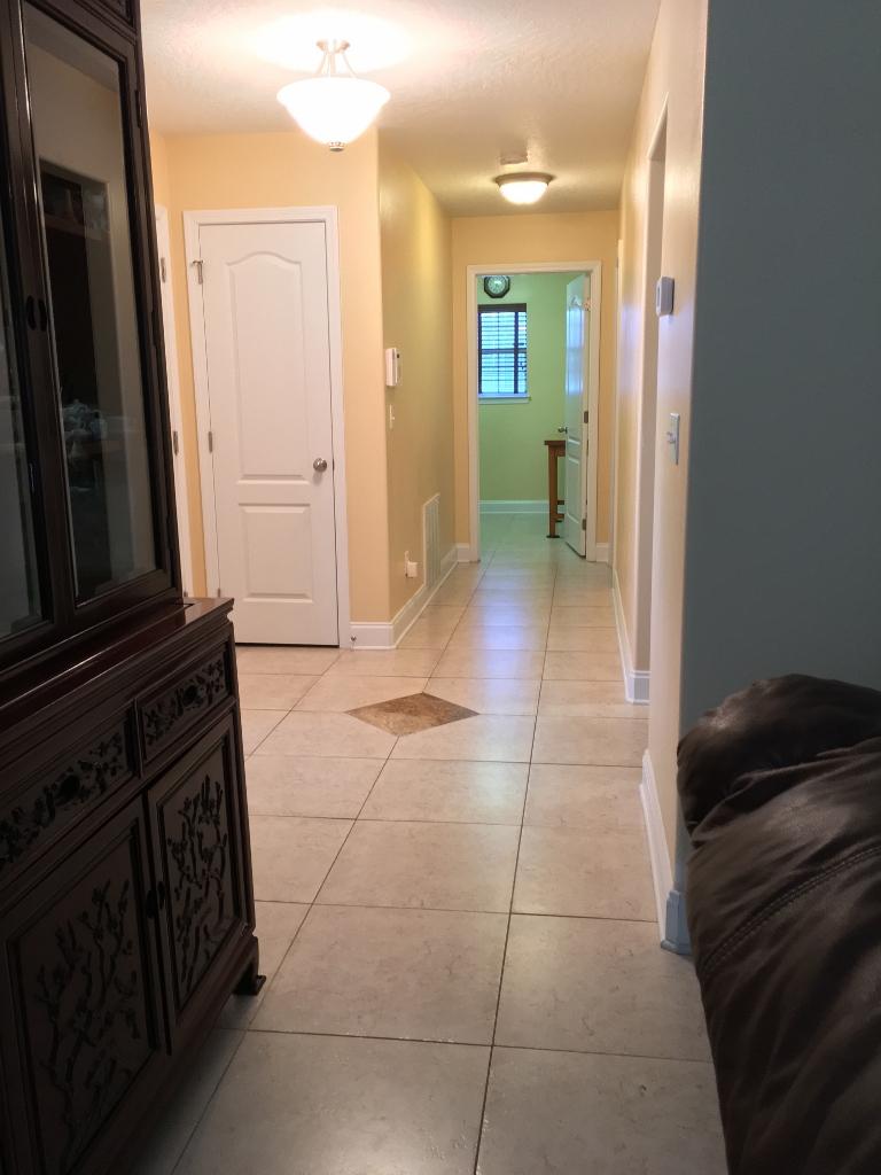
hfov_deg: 48.2
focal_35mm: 29
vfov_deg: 61.7
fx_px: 984
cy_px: 588
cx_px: 440
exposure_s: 1/30
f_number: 2.2
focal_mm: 4.15
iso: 80
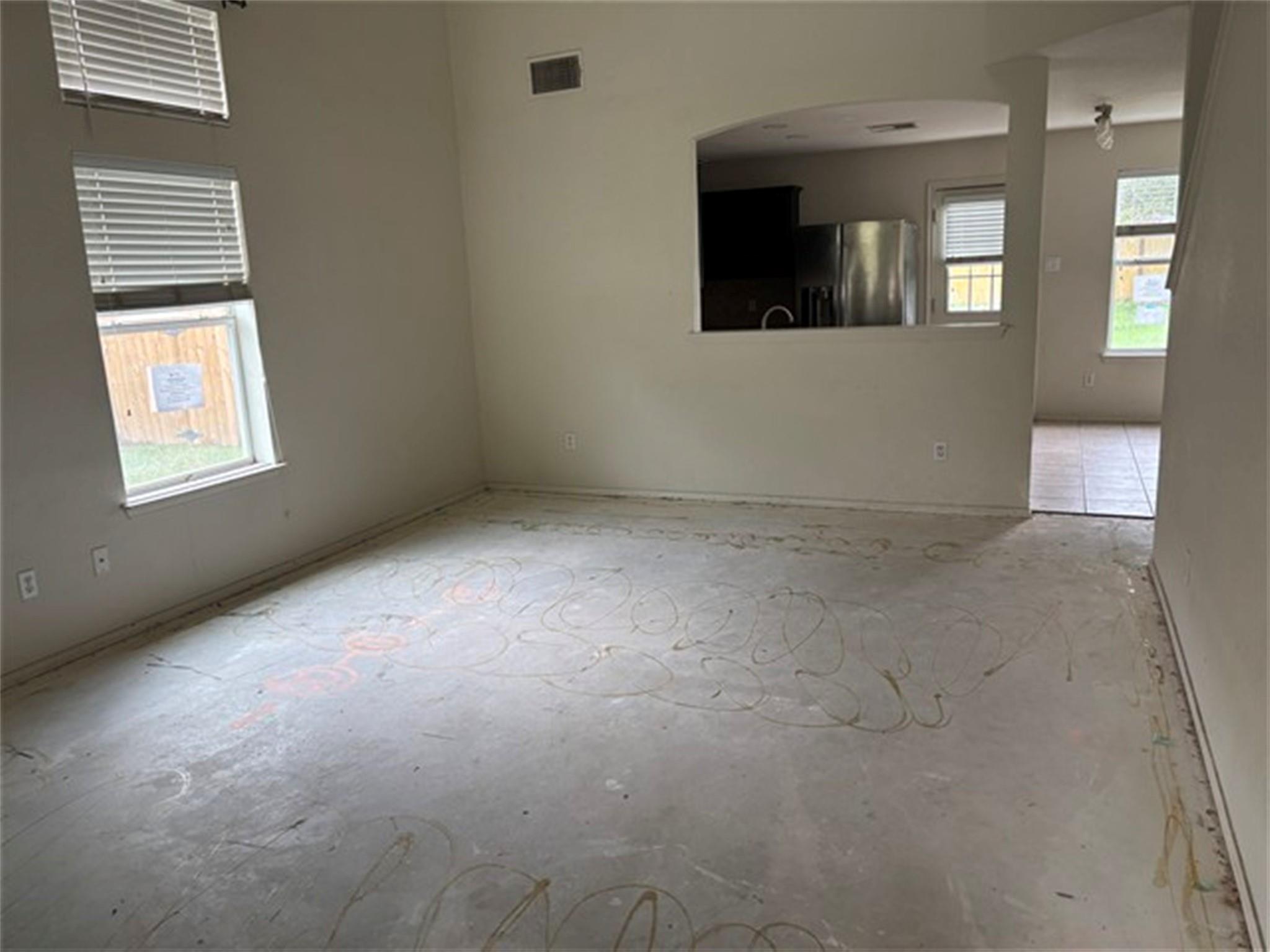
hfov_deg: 67.3
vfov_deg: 53.0
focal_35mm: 26
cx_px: 635
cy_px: 476
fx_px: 954
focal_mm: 5.96
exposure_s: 1/120
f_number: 1.6
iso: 125
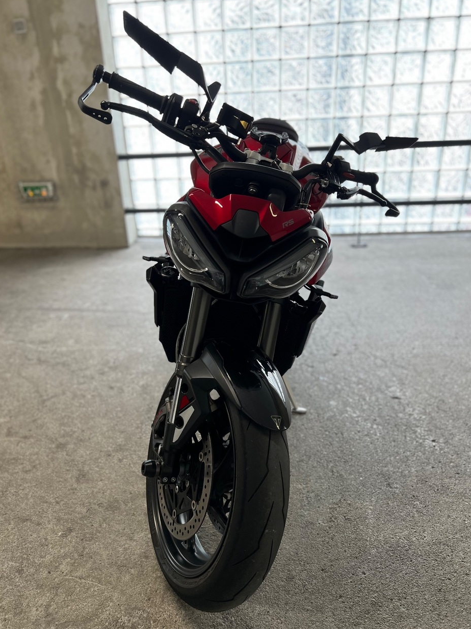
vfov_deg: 65.3
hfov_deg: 51.3
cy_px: 323
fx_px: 490
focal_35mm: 27
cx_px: 227
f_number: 1.5
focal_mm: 5.7
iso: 64
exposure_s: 1/100
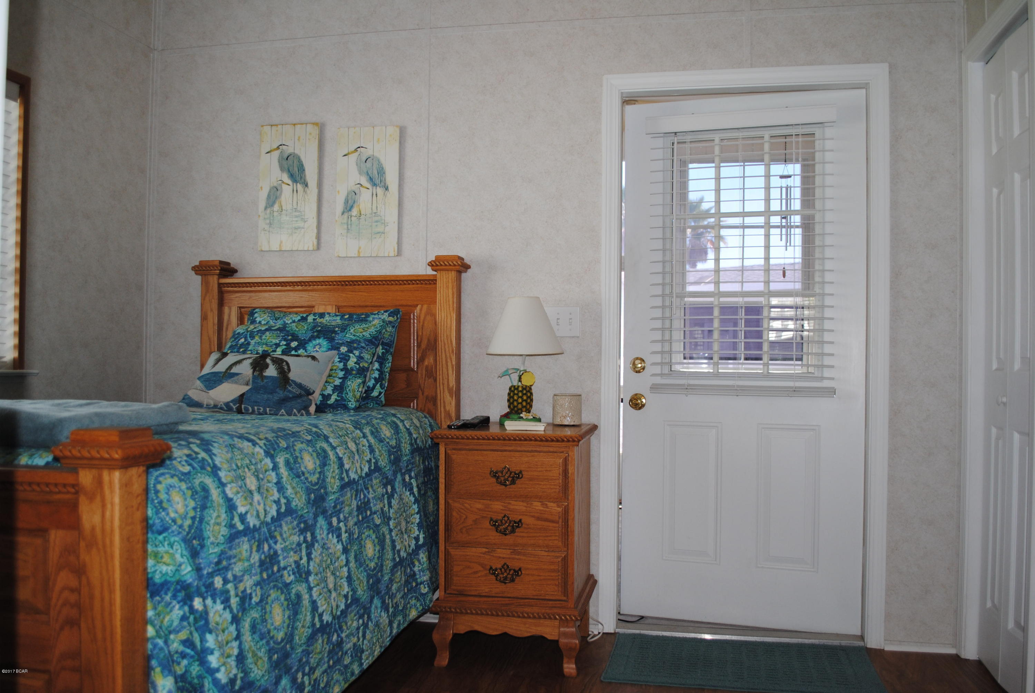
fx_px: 863
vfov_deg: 43.7
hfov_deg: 61.9
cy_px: 346
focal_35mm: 30
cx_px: 518
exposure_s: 1/60
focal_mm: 20
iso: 200
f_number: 3.8
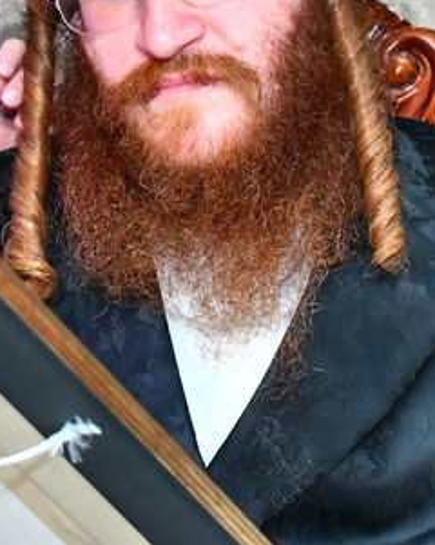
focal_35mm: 153
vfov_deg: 12.4
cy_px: -86
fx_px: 2467
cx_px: 176
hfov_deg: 10.1
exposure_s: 1/125
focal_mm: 35
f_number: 5.6
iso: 2500
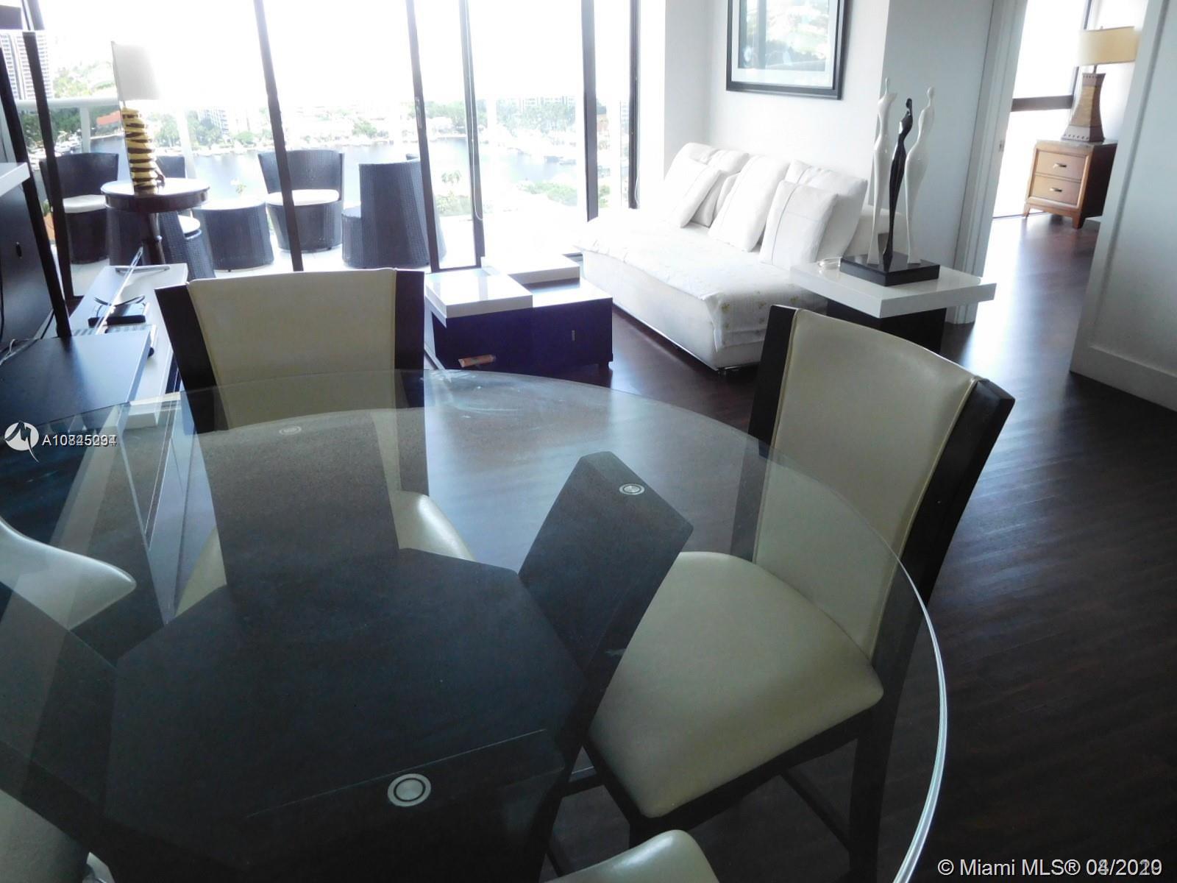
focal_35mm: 25
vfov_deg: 54.9
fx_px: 850
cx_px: 588
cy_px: 442
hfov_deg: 69.4
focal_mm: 4.5
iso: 400
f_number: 3.4
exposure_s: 1/160
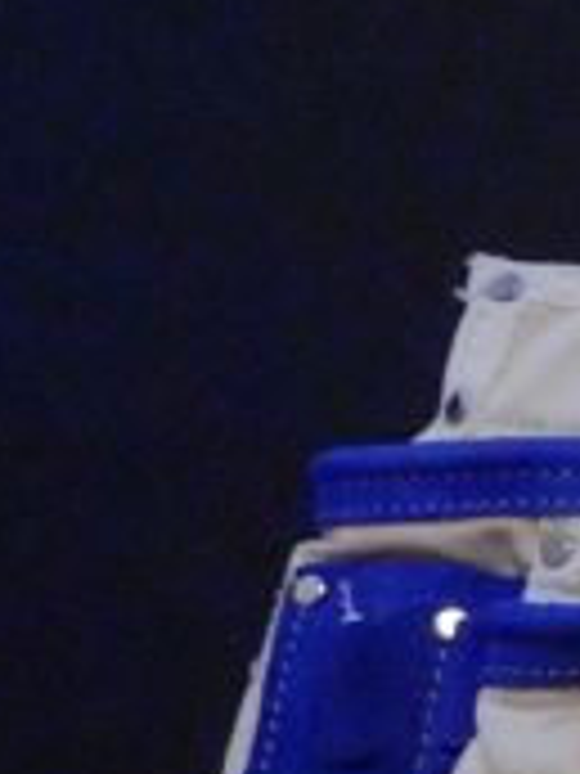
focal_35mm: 104
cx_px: 1340
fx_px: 2323
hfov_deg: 11.9
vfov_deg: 18.6
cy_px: 698
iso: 3200
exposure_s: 1/30
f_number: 3.9
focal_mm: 5
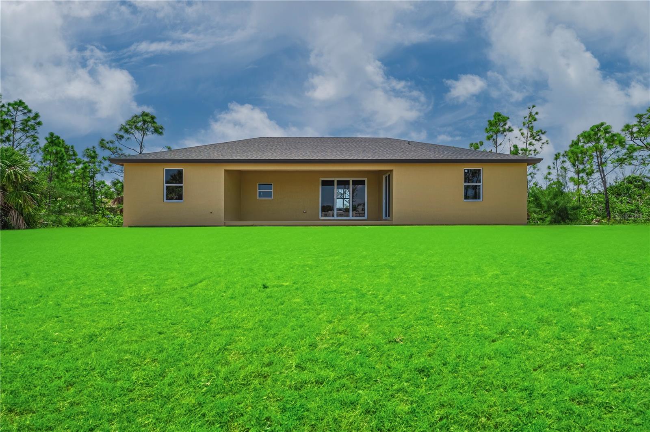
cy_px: 216
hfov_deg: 104.3
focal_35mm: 14
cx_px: 325
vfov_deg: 81.1
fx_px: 252
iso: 100
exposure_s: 1/1600
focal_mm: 14
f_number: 7.1
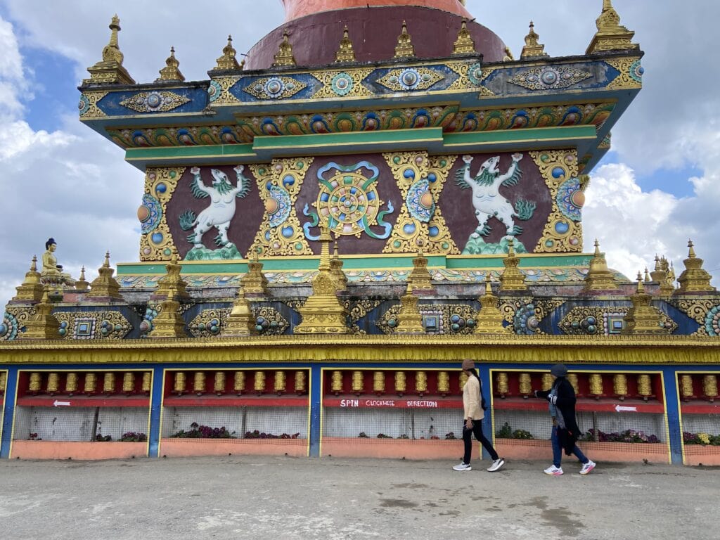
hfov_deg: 67.3
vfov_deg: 53.1
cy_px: 270
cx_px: 360
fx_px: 541
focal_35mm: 26
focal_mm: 4.25
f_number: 1.8
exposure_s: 1/715
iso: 32
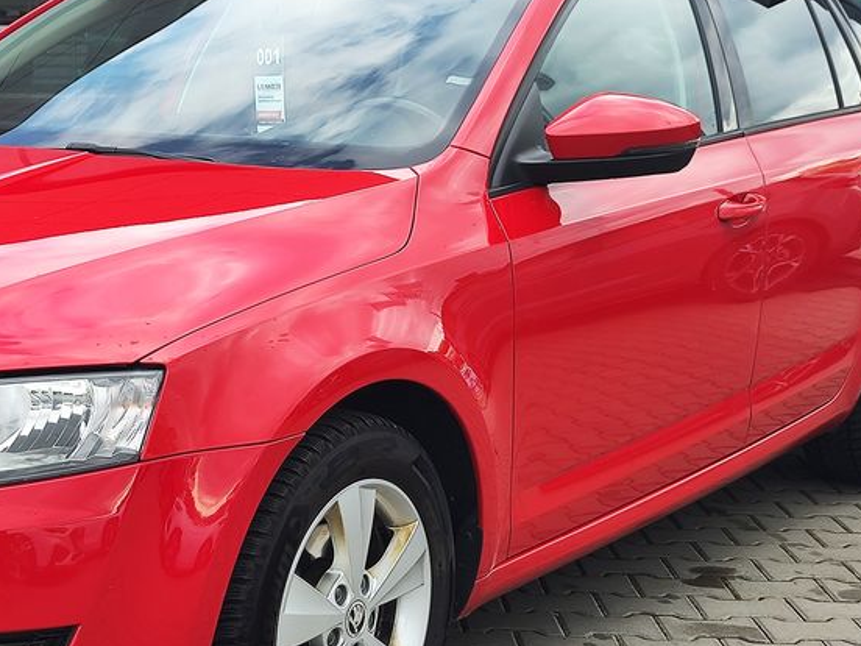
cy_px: 356
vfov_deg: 29.1
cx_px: 147
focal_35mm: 50
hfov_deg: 36.6
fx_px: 1244
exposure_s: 1/122
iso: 50
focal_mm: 7.01
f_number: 1.69
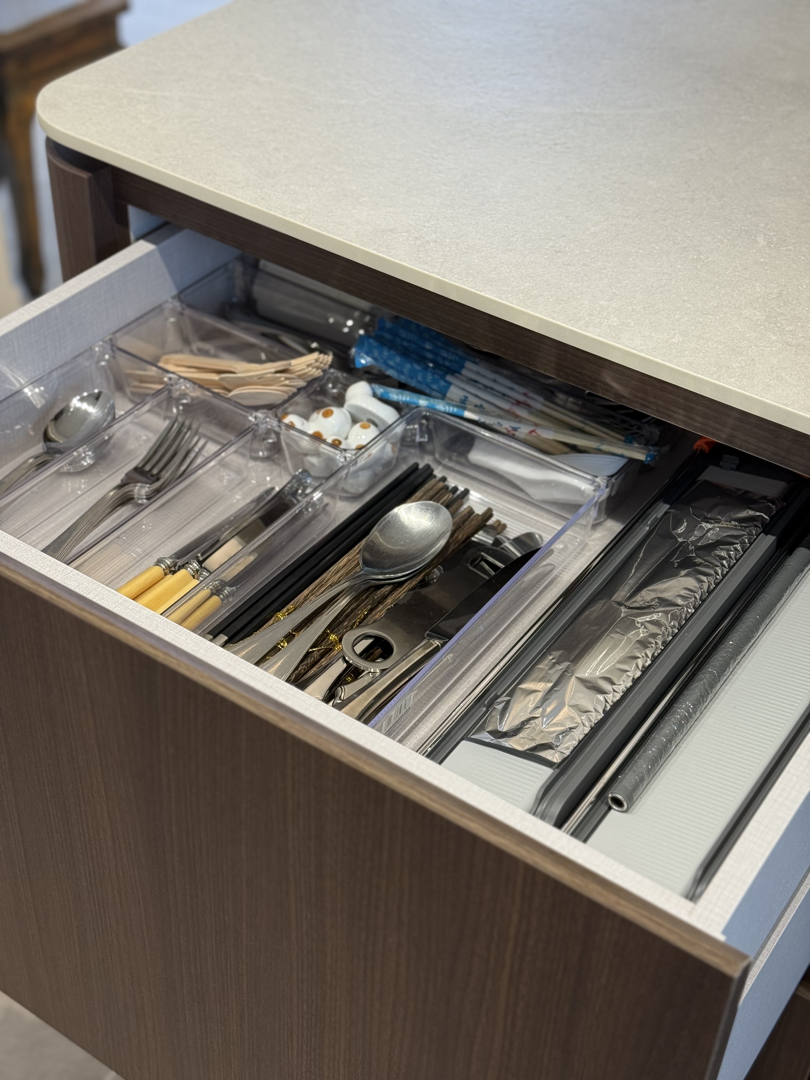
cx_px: 405
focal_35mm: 48
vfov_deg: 39.7
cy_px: 540
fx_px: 1498
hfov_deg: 30.3
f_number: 1.78
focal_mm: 6.76
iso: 80
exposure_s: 1/50
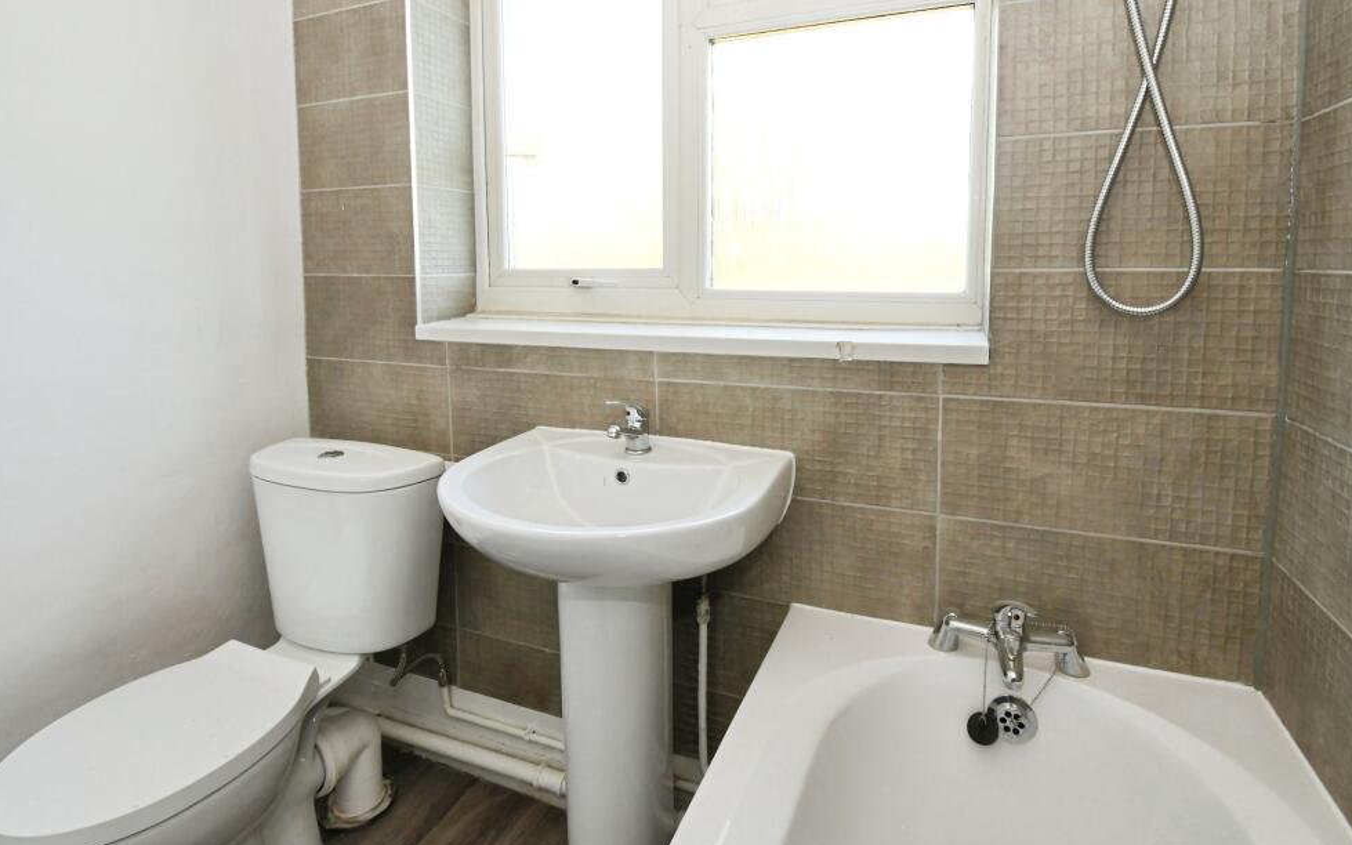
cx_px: 681
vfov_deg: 71.1
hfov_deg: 97.8
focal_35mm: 16
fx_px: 590
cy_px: 460
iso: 800
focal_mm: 10
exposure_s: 1/60
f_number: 7.1
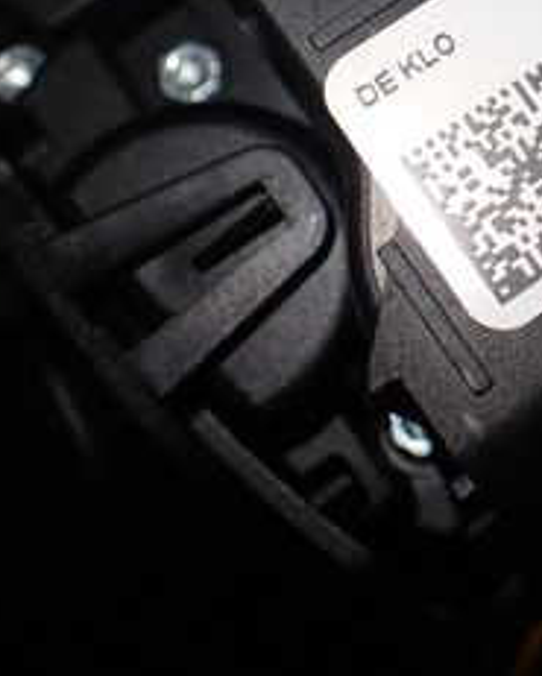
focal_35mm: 76
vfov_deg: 24.2
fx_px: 1523
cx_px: 691
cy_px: 38
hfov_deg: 18.8
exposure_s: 1/125
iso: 160
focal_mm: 5.4
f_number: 2.3
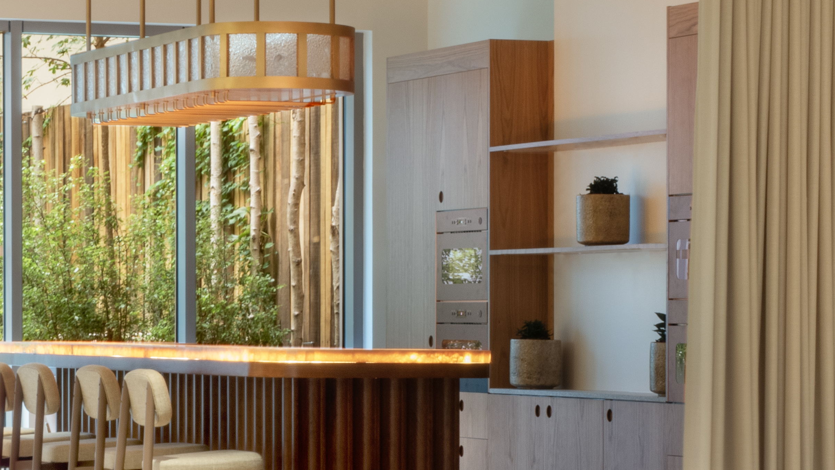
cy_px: 479
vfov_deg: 7.5
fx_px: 3587
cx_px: 198
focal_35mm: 162
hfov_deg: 13.2
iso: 100
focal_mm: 40
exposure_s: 13
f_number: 22
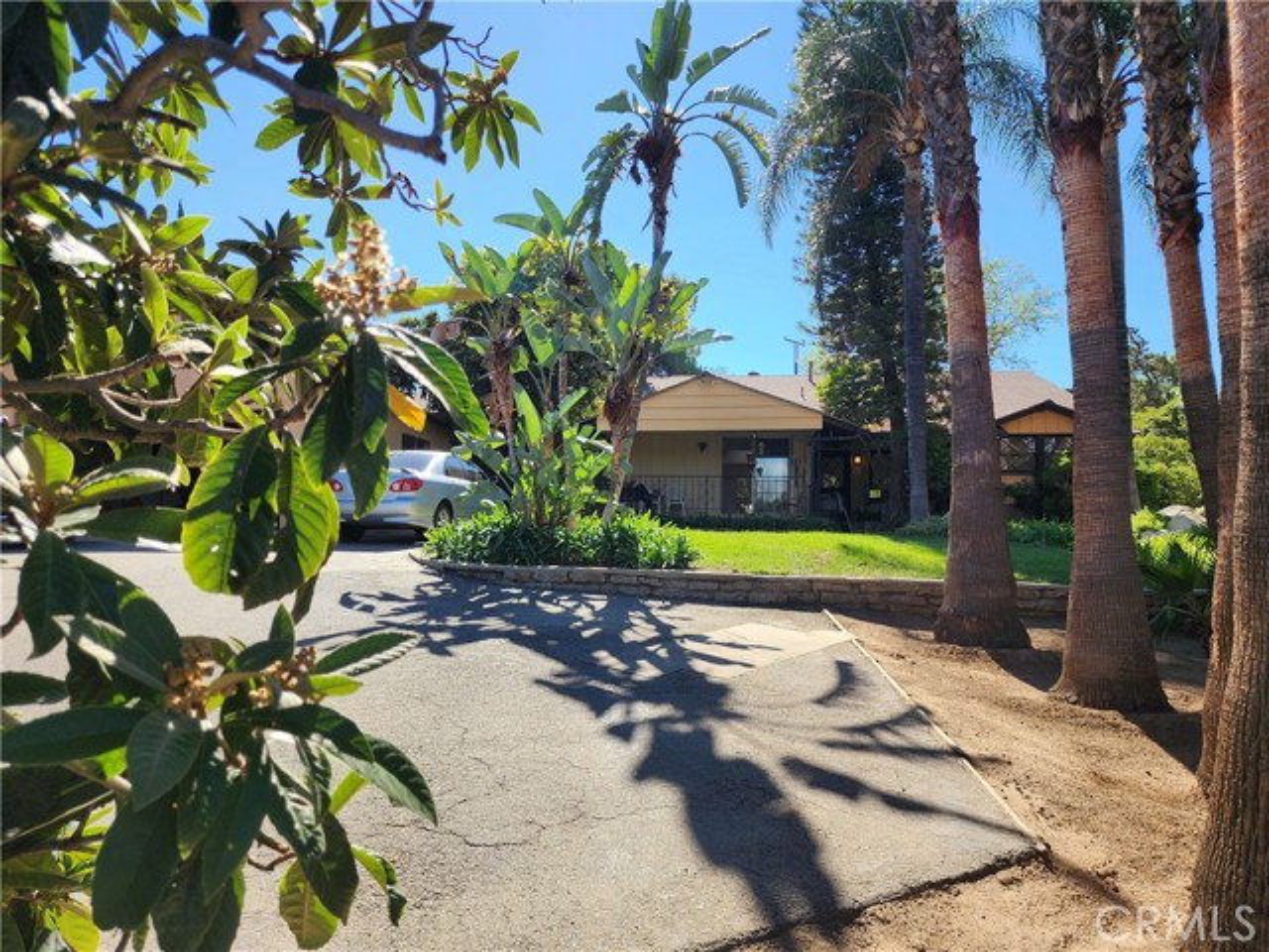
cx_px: 634
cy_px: 476
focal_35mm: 23
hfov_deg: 73.9
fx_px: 843
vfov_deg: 58.9
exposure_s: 1/577
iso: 12
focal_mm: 6.4
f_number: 1.8
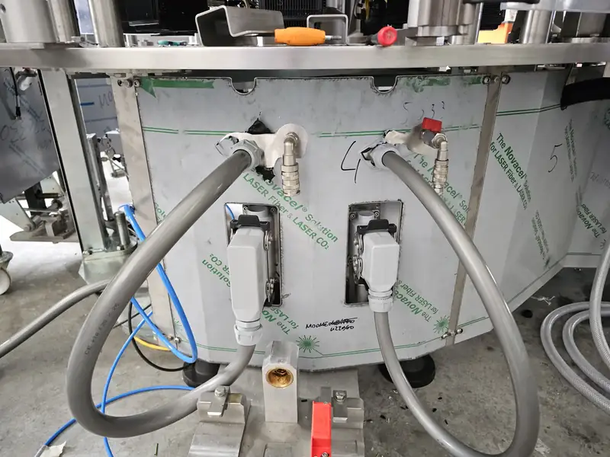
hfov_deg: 73.9
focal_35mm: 23
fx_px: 405
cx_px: 305
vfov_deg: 58.9
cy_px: 228
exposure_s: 1/142
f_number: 1.7
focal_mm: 6.3
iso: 1250
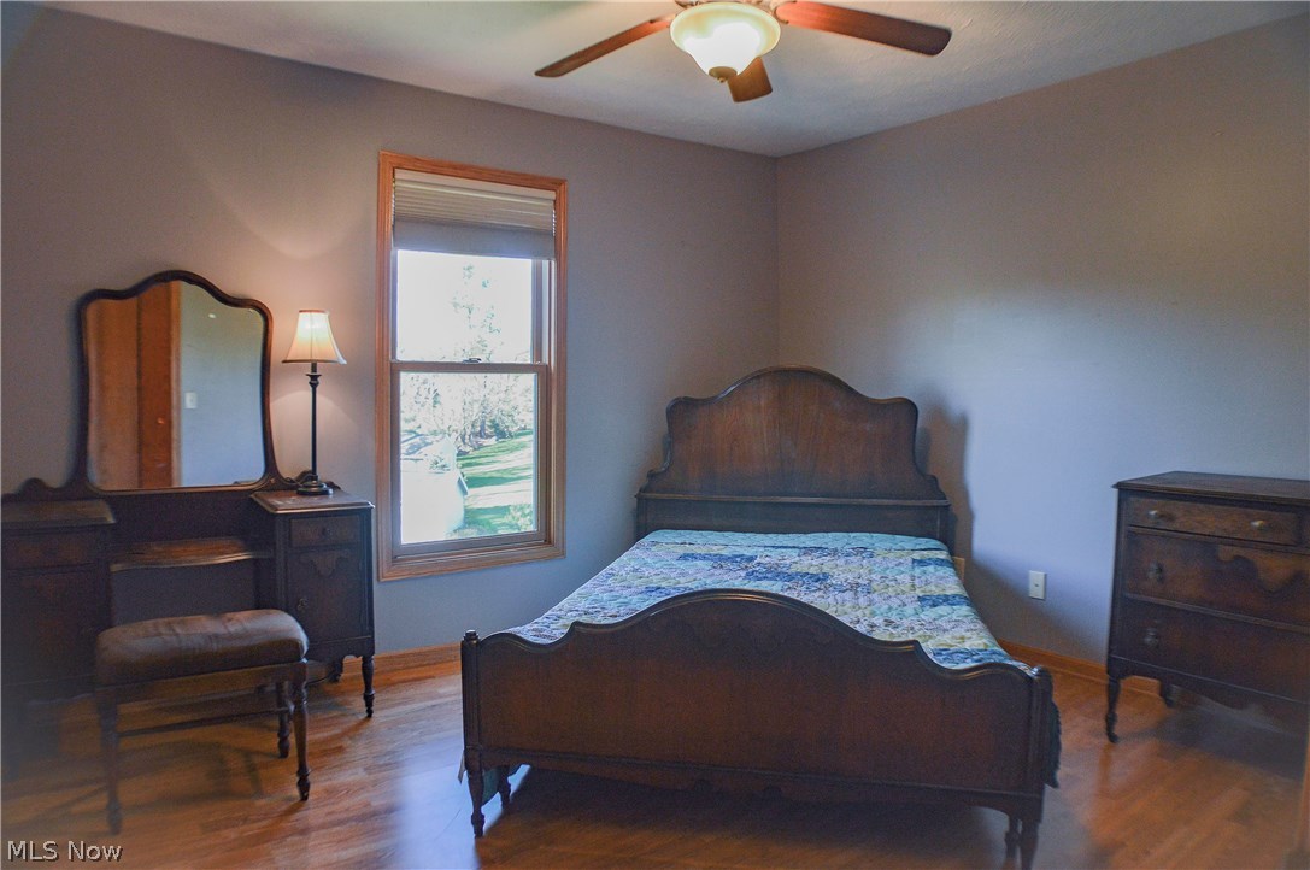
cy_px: 435
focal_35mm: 30
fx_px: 1090
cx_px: 655
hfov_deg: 62.0
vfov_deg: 43.5
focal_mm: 20
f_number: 4
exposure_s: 1/60
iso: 400
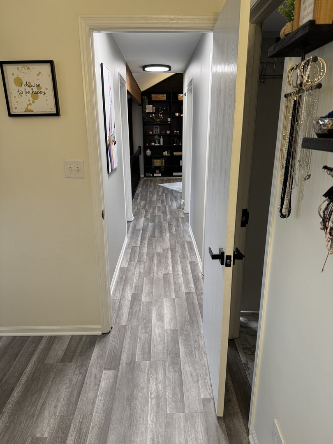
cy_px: 222
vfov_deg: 71.6
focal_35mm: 24
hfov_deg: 56.8
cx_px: 166
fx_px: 308
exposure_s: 1/60
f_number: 1.78
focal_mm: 6.76
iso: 160
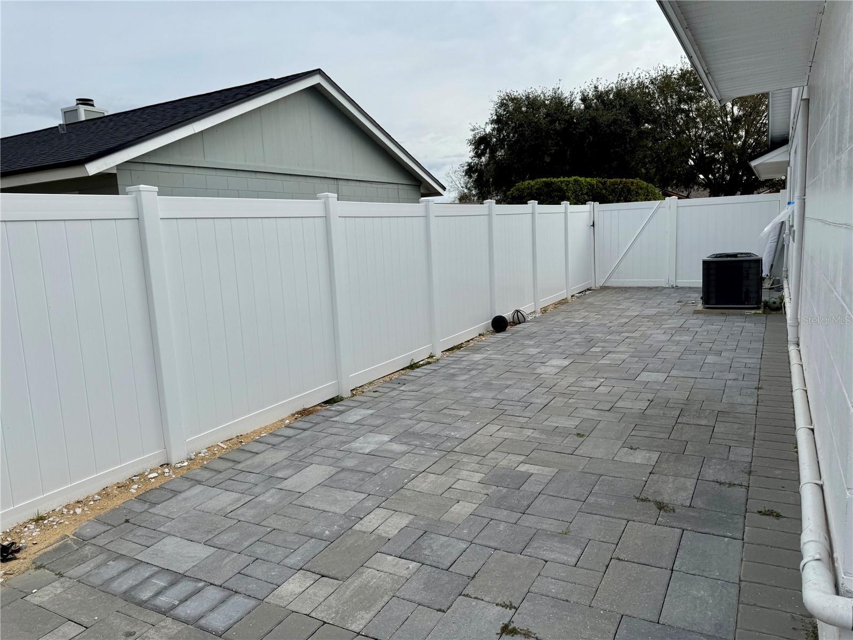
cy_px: 320
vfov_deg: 56.8
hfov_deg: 71.6
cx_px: 426
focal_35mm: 24
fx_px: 591
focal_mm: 6.76
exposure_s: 1/4950
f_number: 1.78
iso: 80
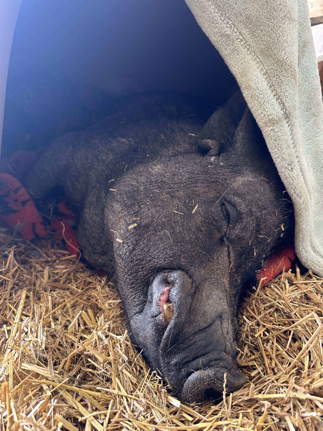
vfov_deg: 71.6
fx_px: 299
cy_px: 216
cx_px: 162
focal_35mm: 24
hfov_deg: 56.8
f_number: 1.78
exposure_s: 1/86
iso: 250
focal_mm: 6.86
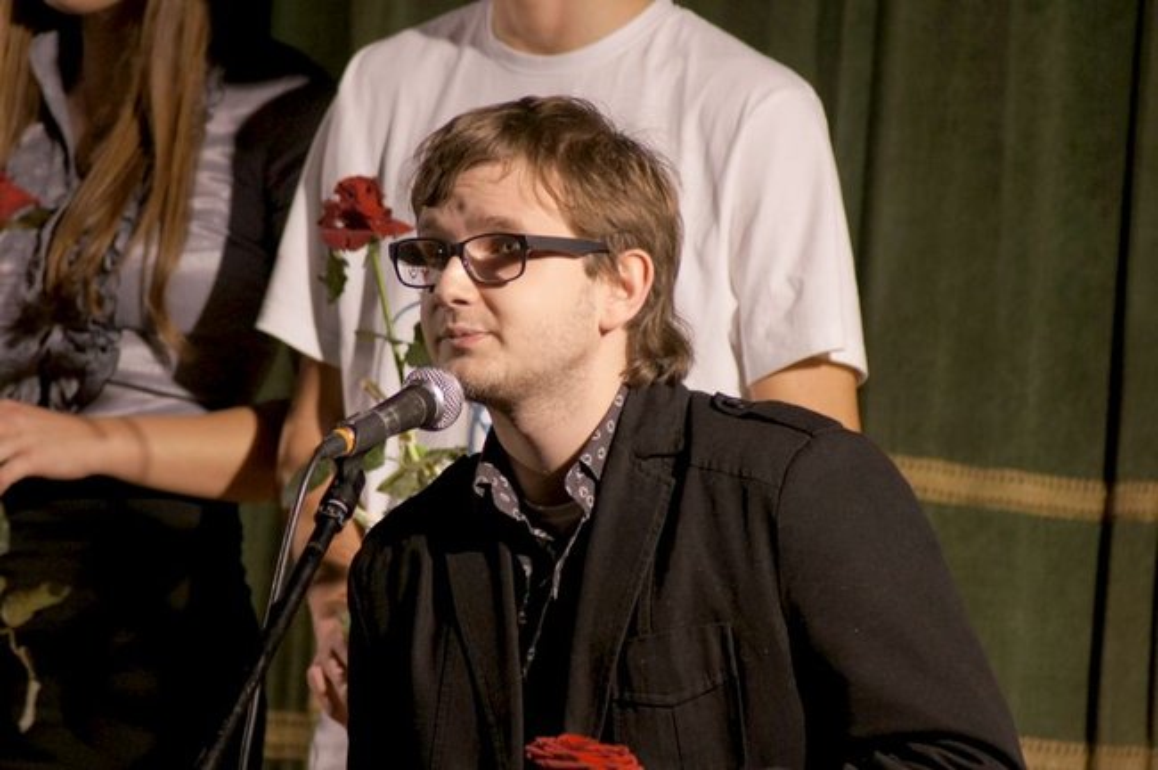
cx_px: 579
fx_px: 14460
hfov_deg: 4.6
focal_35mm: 450
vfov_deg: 3.0
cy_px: 385
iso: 800
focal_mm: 300
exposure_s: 1/60
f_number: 5.6
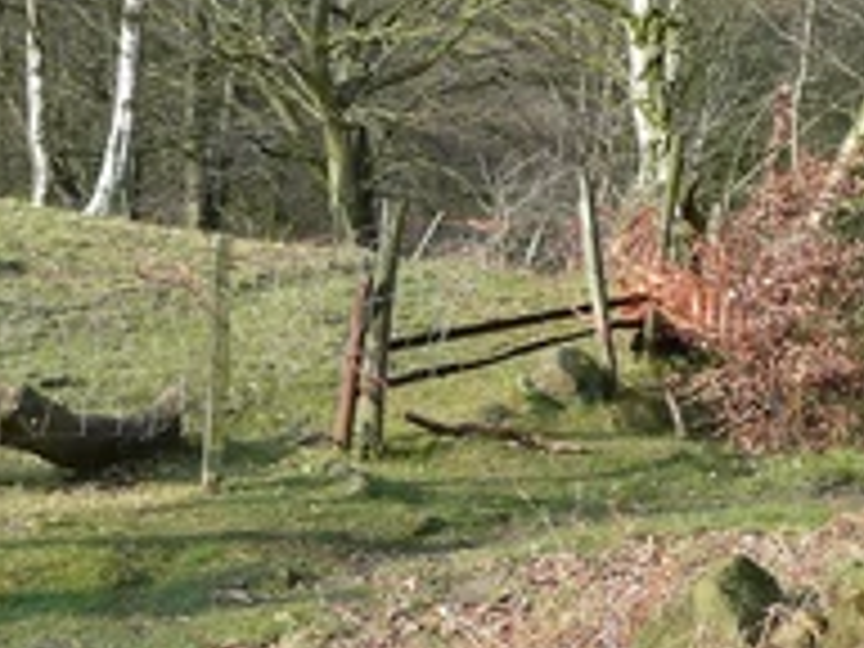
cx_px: 621
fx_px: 1747
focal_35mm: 70
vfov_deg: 21.0
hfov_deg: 27.5
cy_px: 333
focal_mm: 4.6
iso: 100
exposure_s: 1/250
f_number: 3.3
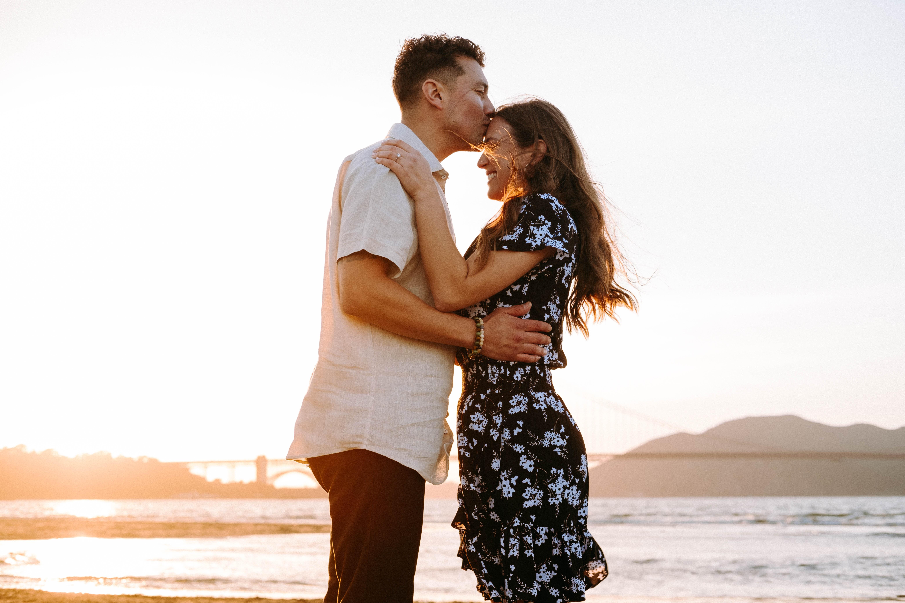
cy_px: 302
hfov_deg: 37.5
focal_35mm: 53
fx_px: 1332
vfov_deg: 25.5
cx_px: 452
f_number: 3.6
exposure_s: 1/500
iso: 250
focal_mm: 35
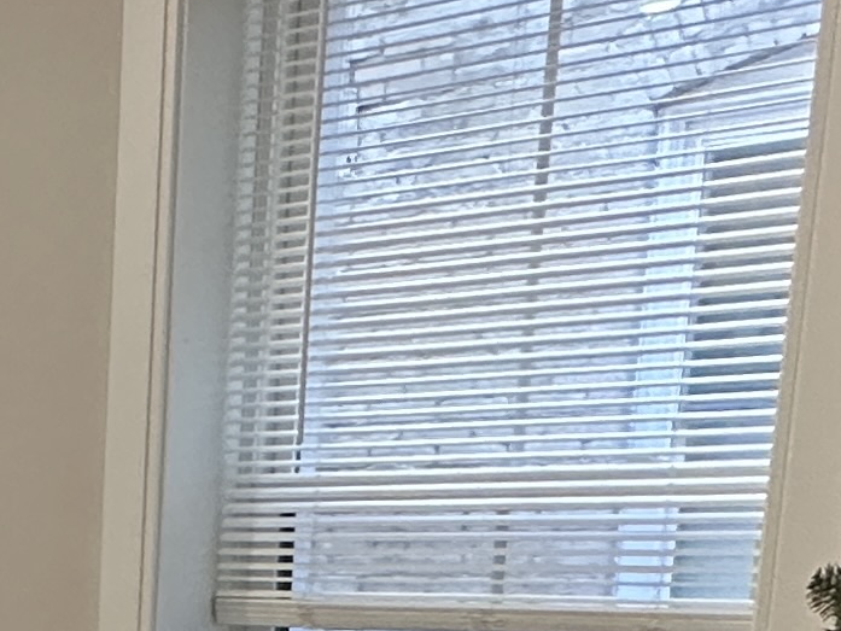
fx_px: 1968
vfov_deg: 16.5
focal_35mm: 81
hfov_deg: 20.4
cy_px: 959
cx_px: -454
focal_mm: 2.22
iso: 250
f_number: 2.2
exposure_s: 1/120
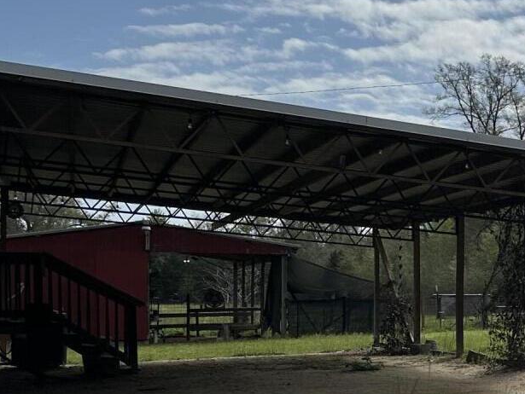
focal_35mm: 78
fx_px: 1184
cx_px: 797
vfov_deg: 18.8
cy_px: 295
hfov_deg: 21.0
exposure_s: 1/12048
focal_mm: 6.86
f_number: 1.78
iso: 80
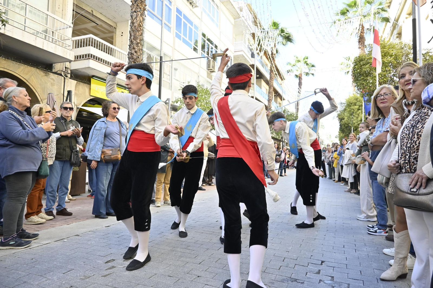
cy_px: 144
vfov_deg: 53.1
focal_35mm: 24
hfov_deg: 73.8
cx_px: 216
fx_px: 289
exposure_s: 1/500
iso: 640
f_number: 4.5
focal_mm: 16
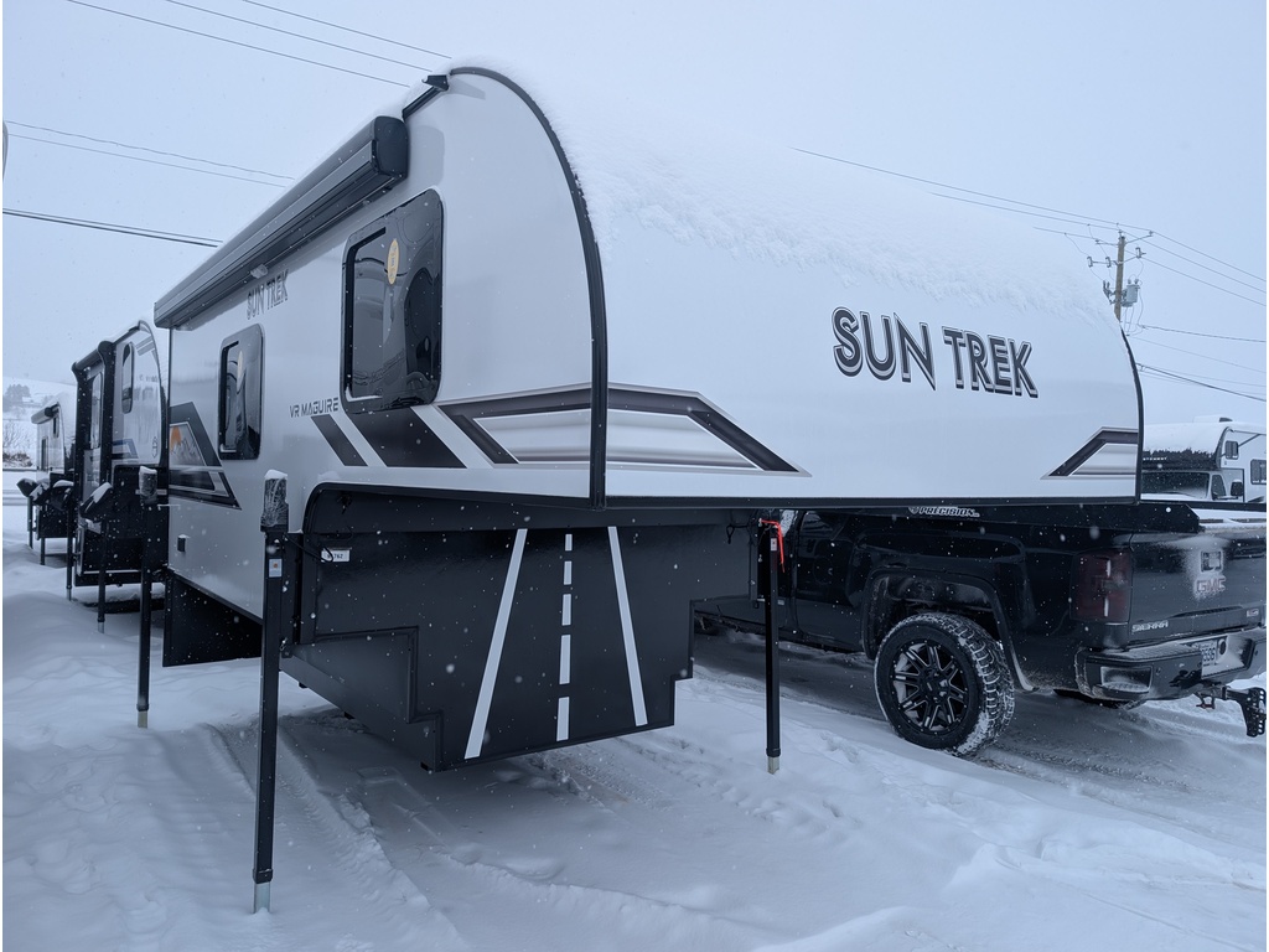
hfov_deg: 71.6
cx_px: 634
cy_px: 476
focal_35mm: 24
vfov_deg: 56.8
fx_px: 880
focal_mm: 6.9
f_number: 1.68
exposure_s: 1/370
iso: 21
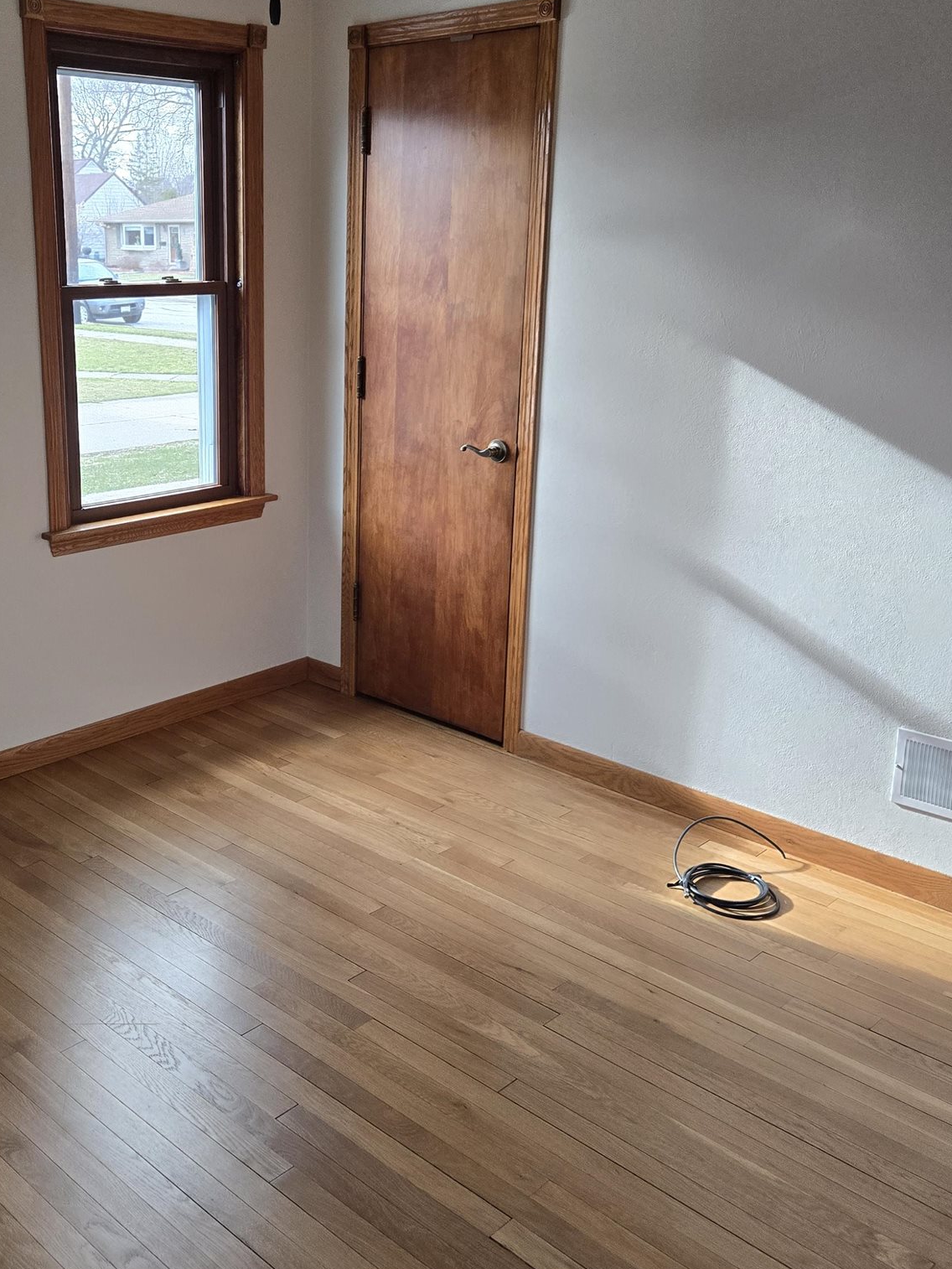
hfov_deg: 39.9
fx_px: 1283
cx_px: 277
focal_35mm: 35
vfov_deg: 52.5
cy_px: 570
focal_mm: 5.4
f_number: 1.8
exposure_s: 1/180
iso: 160
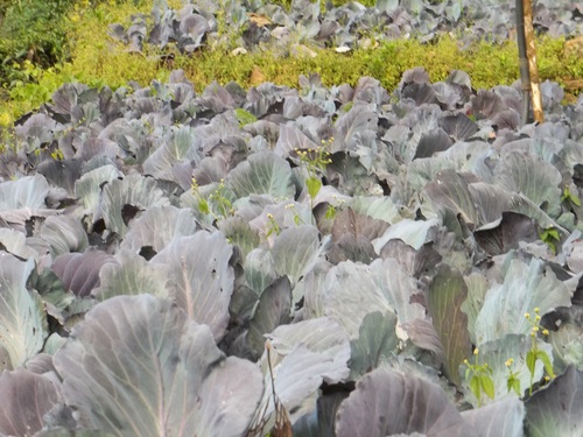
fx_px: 1971
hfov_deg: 16.8
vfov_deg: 12.7
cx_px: 292
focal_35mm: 117
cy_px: 218
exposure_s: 1/80
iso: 64
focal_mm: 21
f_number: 5.1
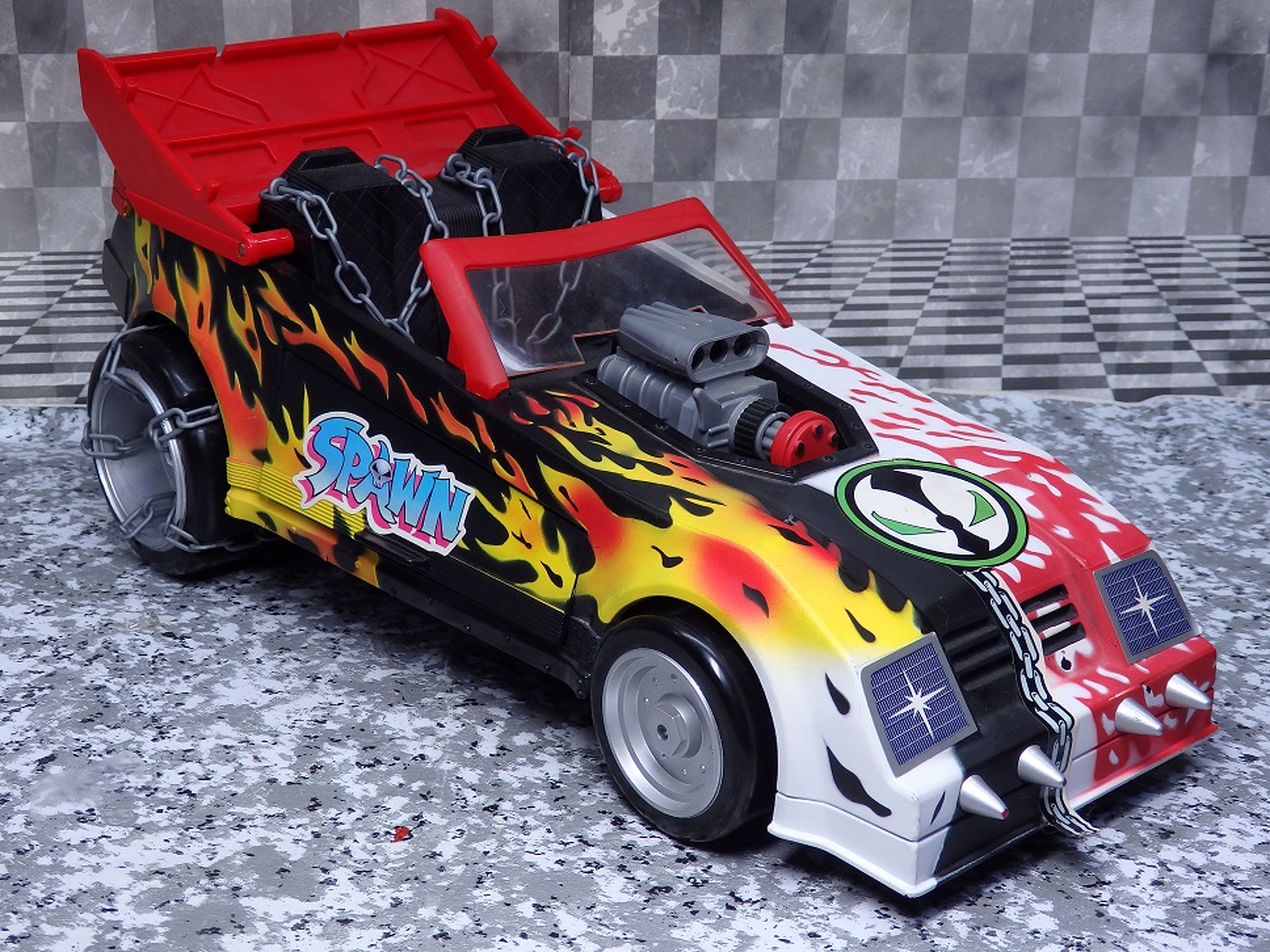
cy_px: 476
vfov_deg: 29.7
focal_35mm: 49
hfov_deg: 38.9
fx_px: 1798
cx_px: 635
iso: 125
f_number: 4
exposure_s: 1/60
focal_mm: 8.9
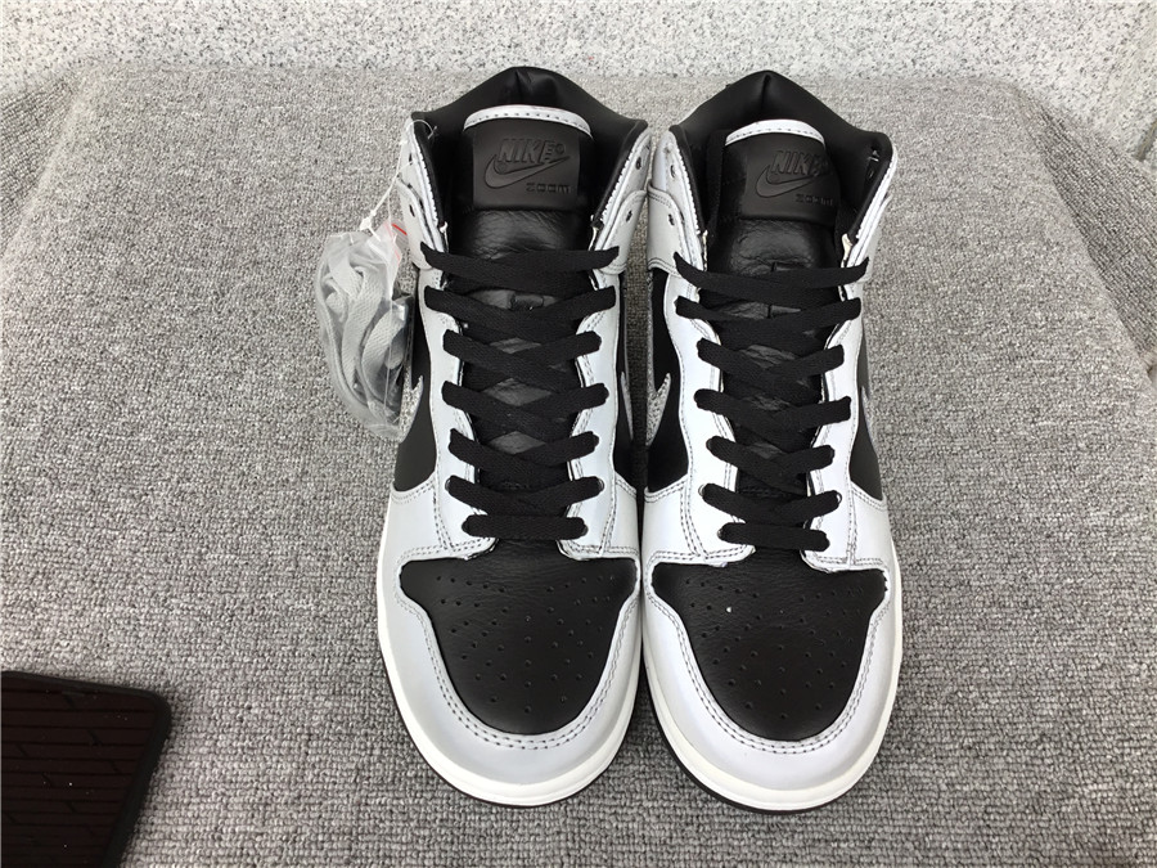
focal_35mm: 31
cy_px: 434
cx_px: 578
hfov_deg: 58.4
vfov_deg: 45.4
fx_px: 1036
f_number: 2.4
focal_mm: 3.3
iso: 25
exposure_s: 1/169
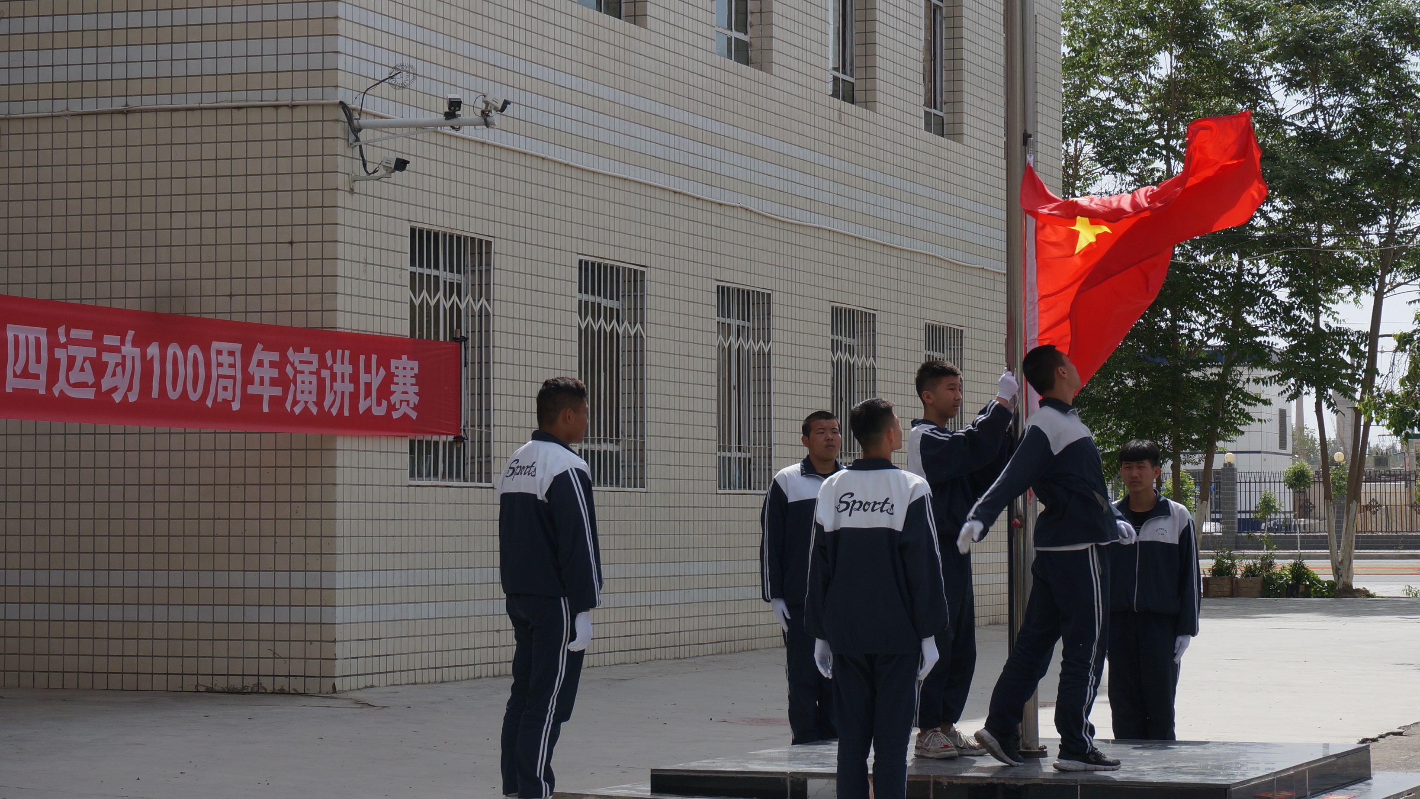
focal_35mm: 94
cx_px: 806
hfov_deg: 22.7
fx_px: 3539
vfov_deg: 12.9
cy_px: 379
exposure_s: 1/320
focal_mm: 50
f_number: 9
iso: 100
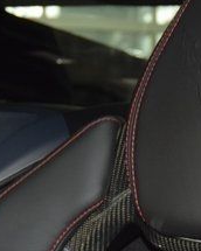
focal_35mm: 113
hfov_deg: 13.4
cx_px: 214
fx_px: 843
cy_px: 136
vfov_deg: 16.9
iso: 2000
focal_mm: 27
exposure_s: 1/40
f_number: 3.8
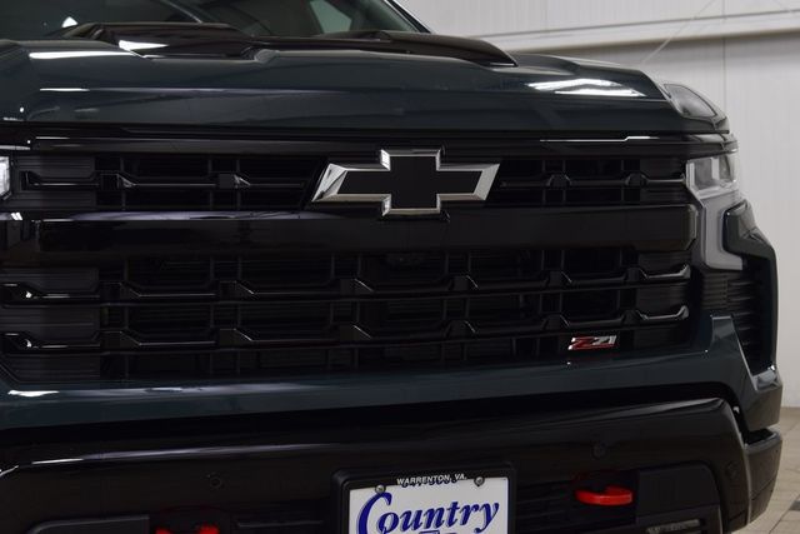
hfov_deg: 29.9
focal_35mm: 68
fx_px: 1500
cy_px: 267
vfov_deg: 20.2
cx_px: 400
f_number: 6.3
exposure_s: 1/20
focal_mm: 45
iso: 400
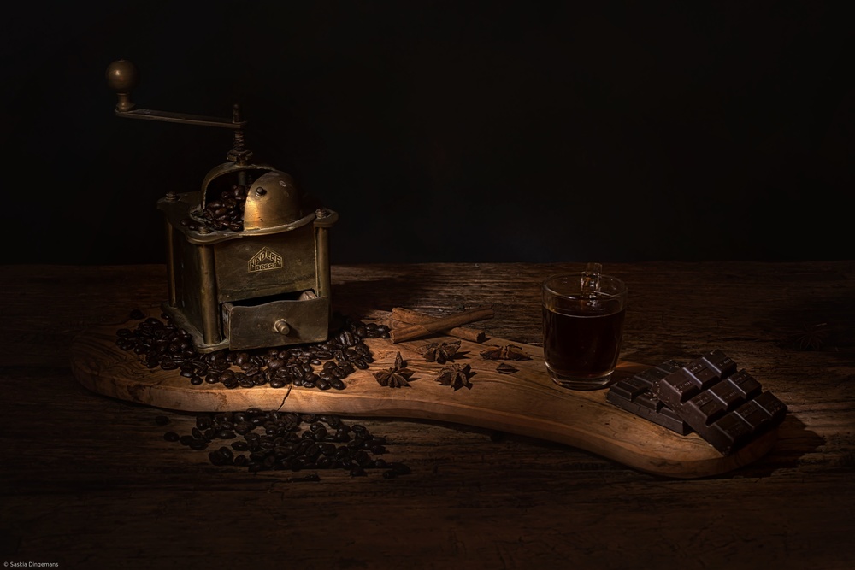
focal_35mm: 70
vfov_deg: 19.5
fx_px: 1663
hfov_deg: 28.8
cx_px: 428
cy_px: 285
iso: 100
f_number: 11
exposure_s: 25
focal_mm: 70
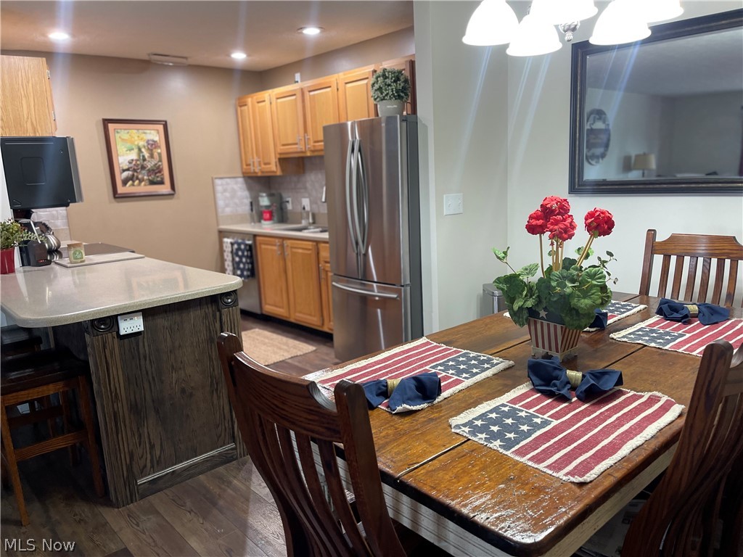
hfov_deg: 67.3
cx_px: 372
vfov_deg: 53.1
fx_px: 558
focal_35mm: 26
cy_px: 278
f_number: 1.6
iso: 160
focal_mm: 5.1
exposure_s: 1/60
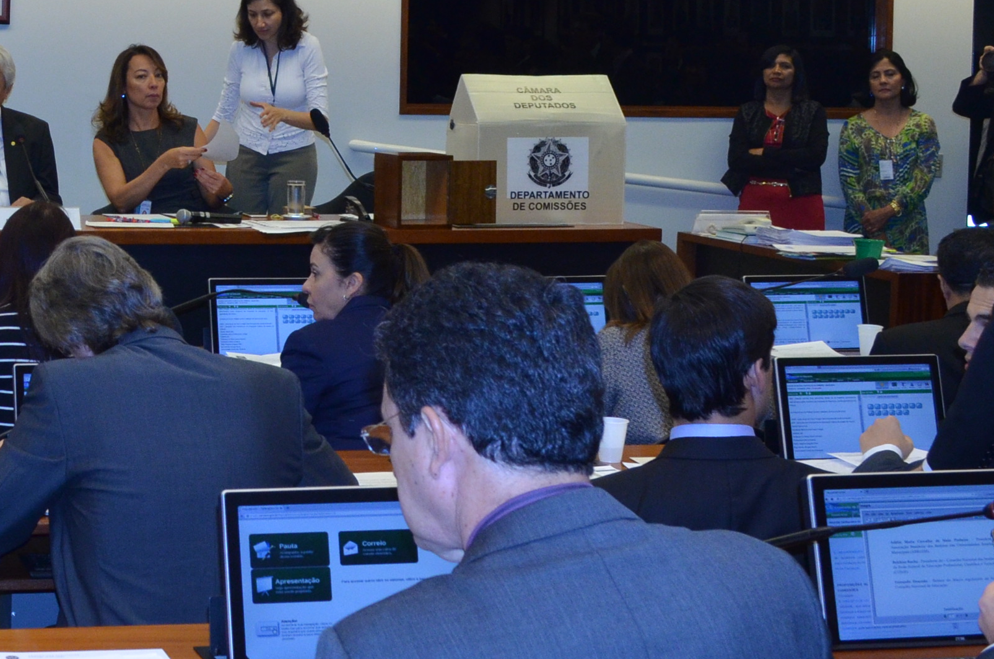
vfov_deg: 17.7
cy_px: 152
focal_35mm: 76
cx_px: -59
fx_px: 2094
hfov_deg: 25.1
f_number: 8
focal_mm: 22
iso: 1000
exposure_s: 1/200
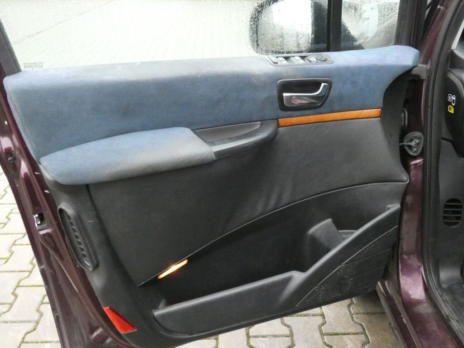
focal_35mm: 31
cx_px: 232
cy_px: 174
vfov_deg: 45.4
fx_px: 416
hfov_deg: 58.4
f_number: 5.6
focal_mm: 5.5
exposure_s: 1/40
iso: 1600
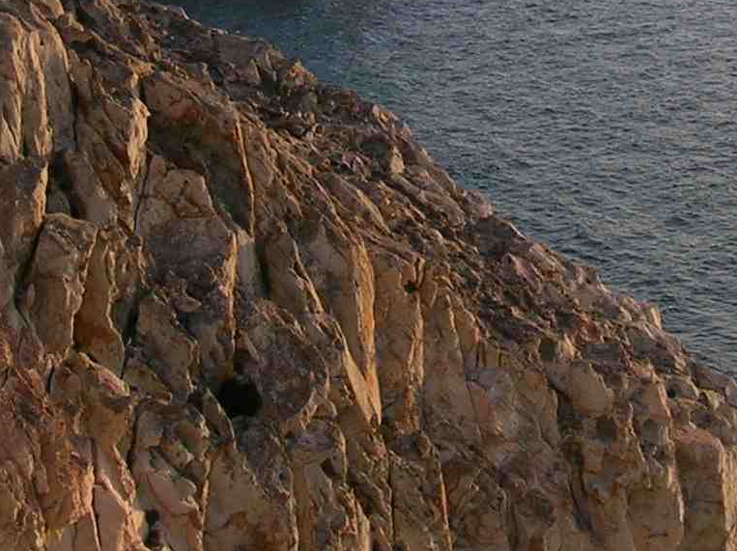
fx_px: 2170
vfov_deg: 14.2
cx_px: 488
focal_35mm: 102
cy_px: -35
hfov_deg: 19.2
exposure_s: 1/184
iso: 50
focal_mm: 5.7
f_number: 4.9
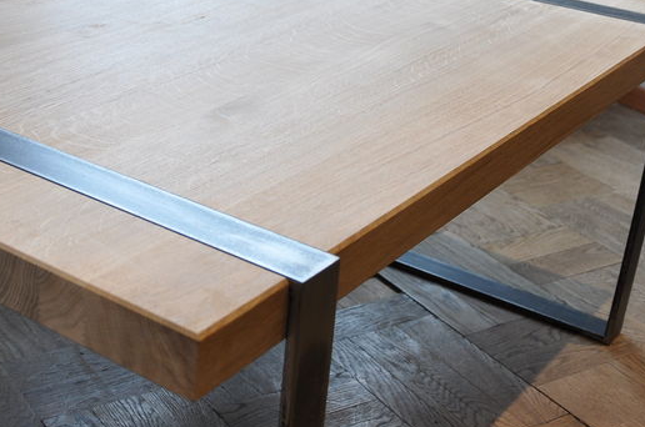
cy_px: 179
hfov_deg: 31.0
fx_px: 1145
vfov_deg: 21.1
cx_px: 165
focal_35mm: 64
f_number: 4
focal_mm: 22
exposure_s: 1/30
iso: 320
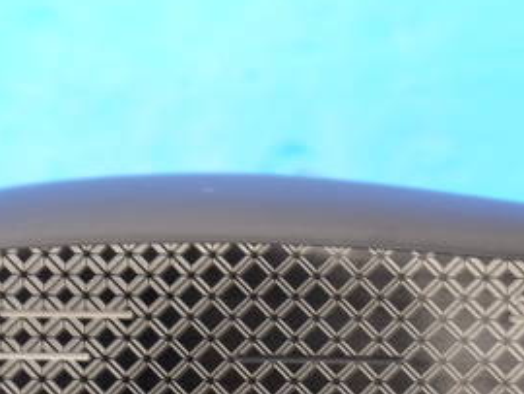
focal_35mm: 199
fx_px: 3015
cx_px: 307
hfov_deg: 9.9
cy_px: 363
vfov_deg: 7.5
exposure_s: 1/40
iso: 800
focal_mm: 42
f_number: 5.6
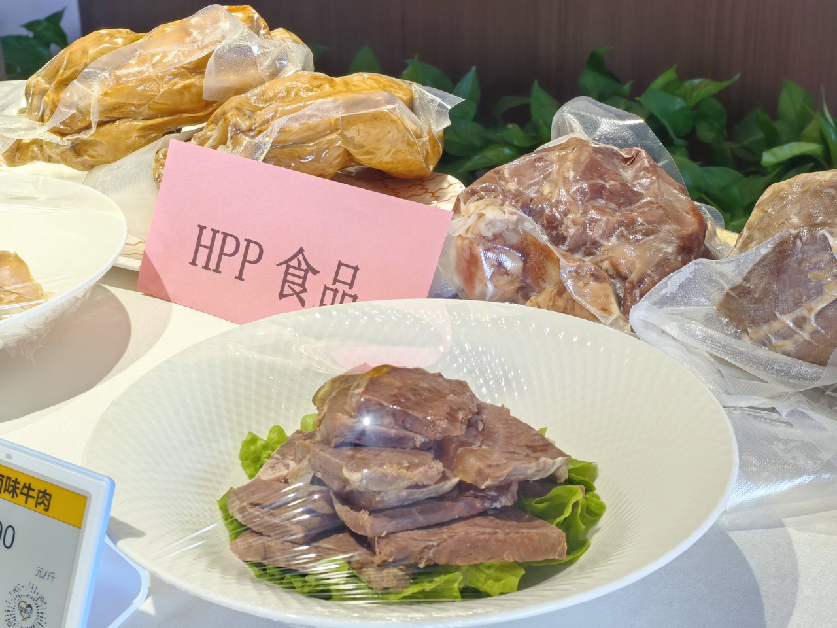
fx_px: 1572
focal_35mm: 65
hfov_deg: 29.8
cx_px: 418
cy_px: 314
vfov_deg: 22.6
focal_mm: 5.75
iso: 50
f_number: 2
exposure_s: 1/100
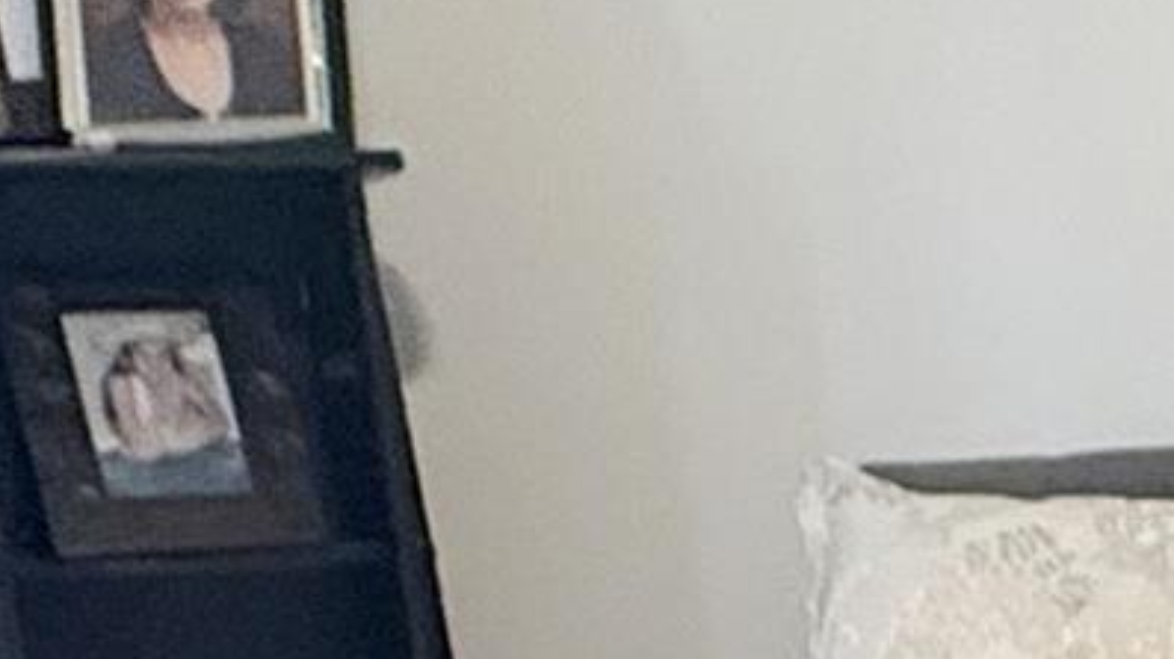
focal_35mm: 118
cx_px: 1978
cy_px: 1445
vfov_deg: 9.4
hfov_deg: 16.0
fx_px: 3672
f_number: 2.2
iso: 320
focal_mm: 2.22
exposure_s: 1/60
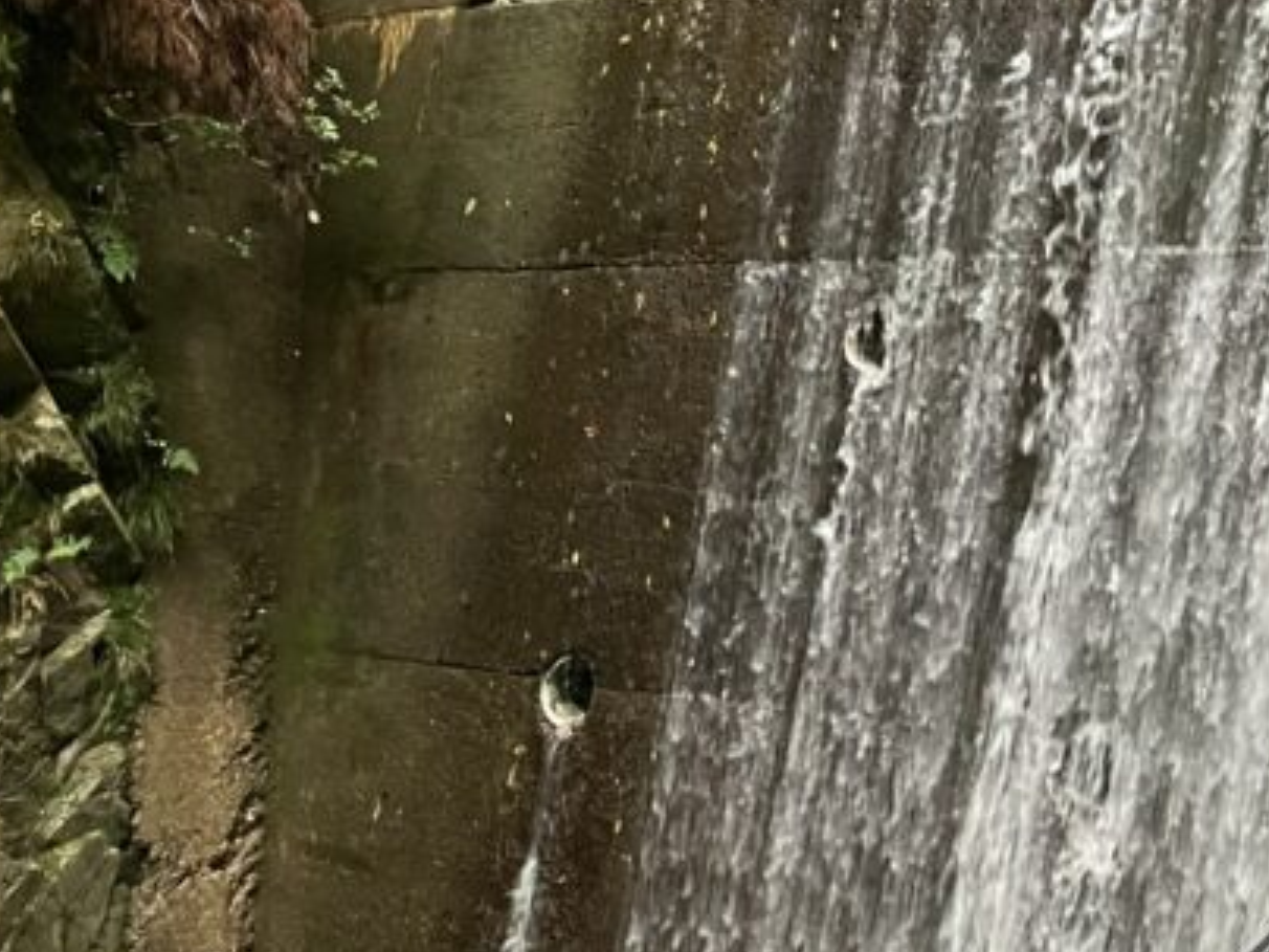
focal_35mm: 71
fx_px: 2603
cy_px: 638
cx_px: 1209
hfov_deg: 26.2
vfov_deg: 20.6
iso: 400
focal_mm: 3.99
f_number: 1.8
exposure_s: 1/40
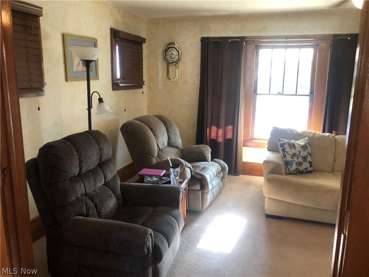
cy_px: 138
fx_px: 298
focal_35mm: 28
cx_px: 184
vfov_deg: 49.7
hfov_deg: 63.4
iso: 40
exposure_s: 1/15
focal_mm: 4
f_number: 1.8
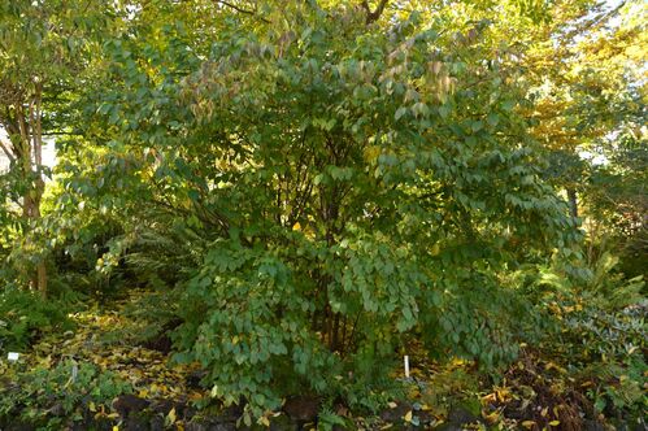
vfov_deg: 41.7
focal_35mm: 32
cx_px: 324
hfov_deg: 59.5
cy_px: 216
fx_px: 567
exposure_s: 1/100
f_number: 5
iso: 200
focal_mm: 21
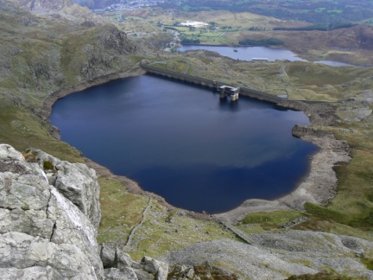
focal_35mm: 36
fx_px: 388
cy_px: 140
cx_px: 186
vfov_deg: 39.7
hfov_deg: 51.4
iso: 80
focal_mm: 6
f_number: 5.6
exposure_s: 1/200
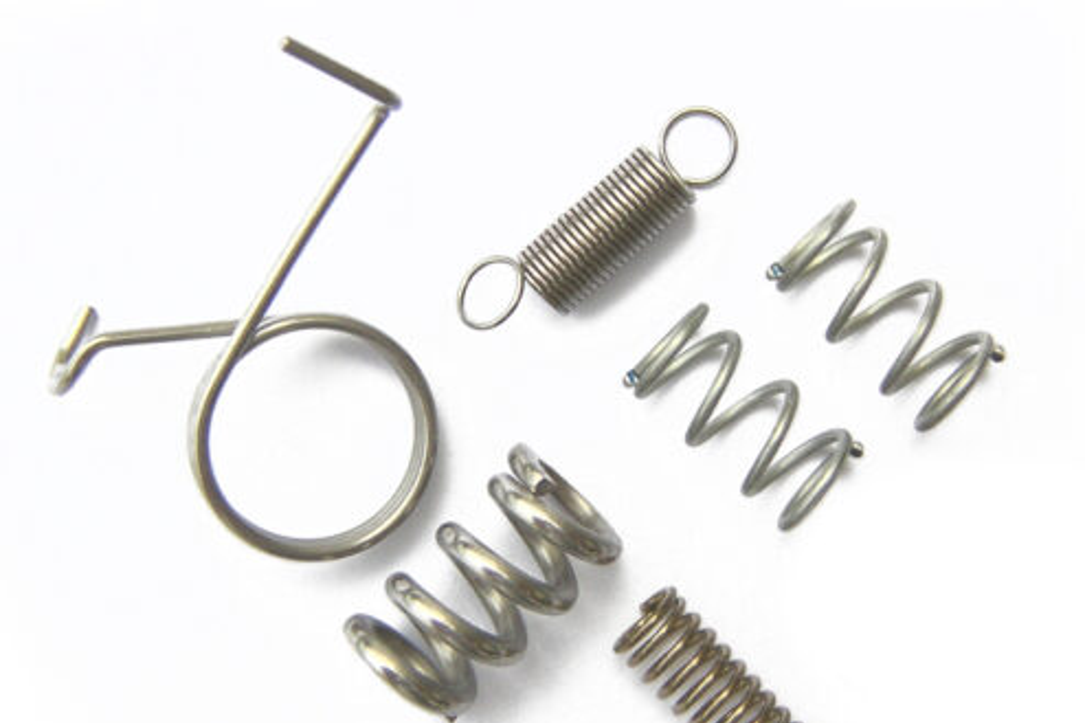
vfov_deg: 18.9
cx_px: 553
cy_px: 389
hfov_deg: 28.1
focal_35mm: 72
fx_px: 2169
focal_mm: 7.5
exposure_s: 1/750
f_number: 3.2
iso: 64
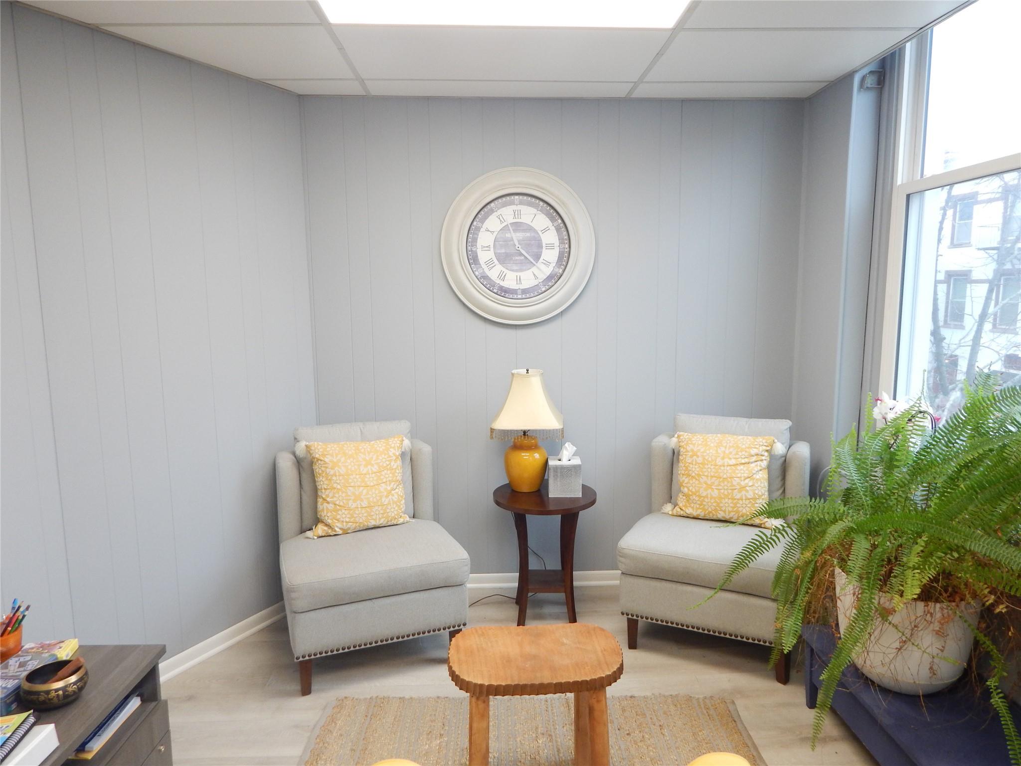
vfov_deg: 61.1
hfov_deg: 76.4
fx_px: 649
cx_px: 510
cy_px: 383
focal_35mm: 22
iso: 200
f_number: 3
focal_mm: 4
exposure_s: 1/30
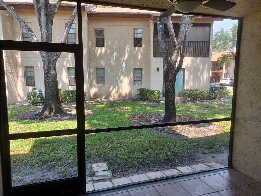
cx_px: 130
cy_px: 98
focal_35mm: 25
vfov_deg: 54.9
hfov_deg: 69.4
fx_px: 188
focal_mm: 4.6
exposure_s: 1/59
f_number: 1.8
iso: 50
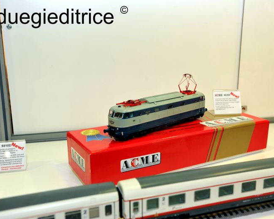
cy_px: 109
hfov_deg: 45.7
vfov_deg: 37.3
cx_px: 156
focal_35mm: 40
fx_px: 324
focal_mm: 35
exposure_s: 1/80
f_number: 8
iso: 800
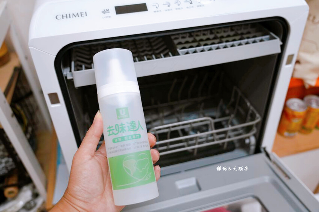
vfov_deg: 43.6
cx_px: 160
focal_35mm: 30
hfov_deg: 61.9
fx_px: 266
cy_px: 106
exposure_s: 1/30
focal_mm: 30
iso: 640
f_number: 4
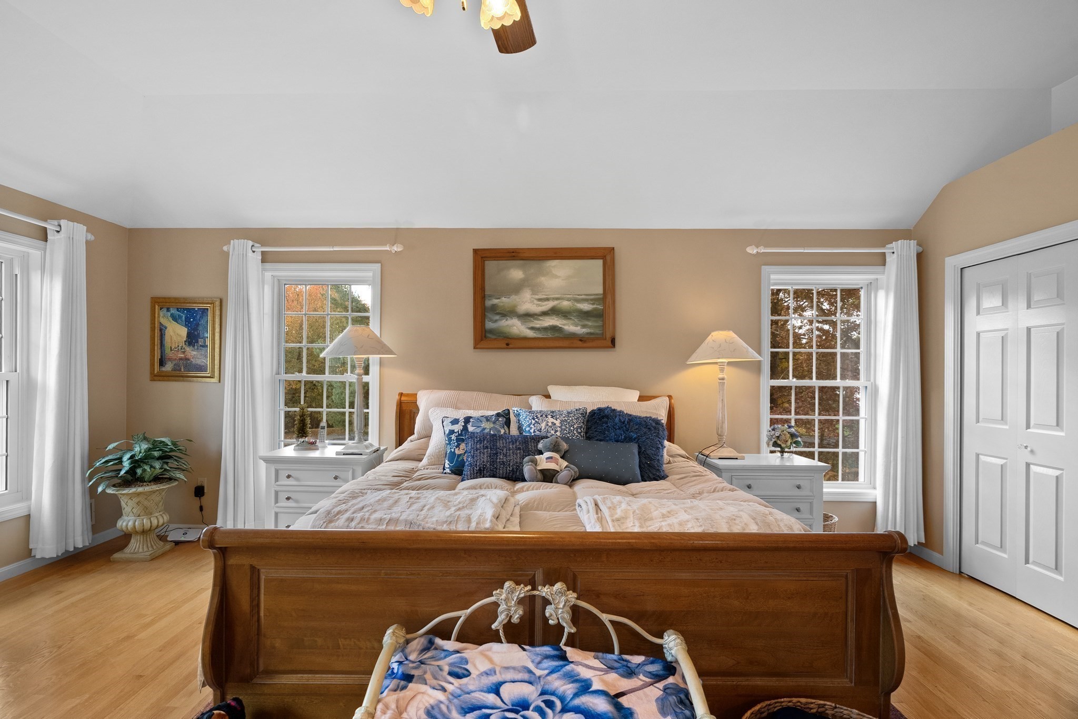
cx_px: 539
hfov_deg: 96.7
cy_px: 360
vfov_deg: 73.7
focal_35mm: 16
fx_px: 479
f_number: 8
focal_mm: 16
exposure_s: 1/2
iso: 320
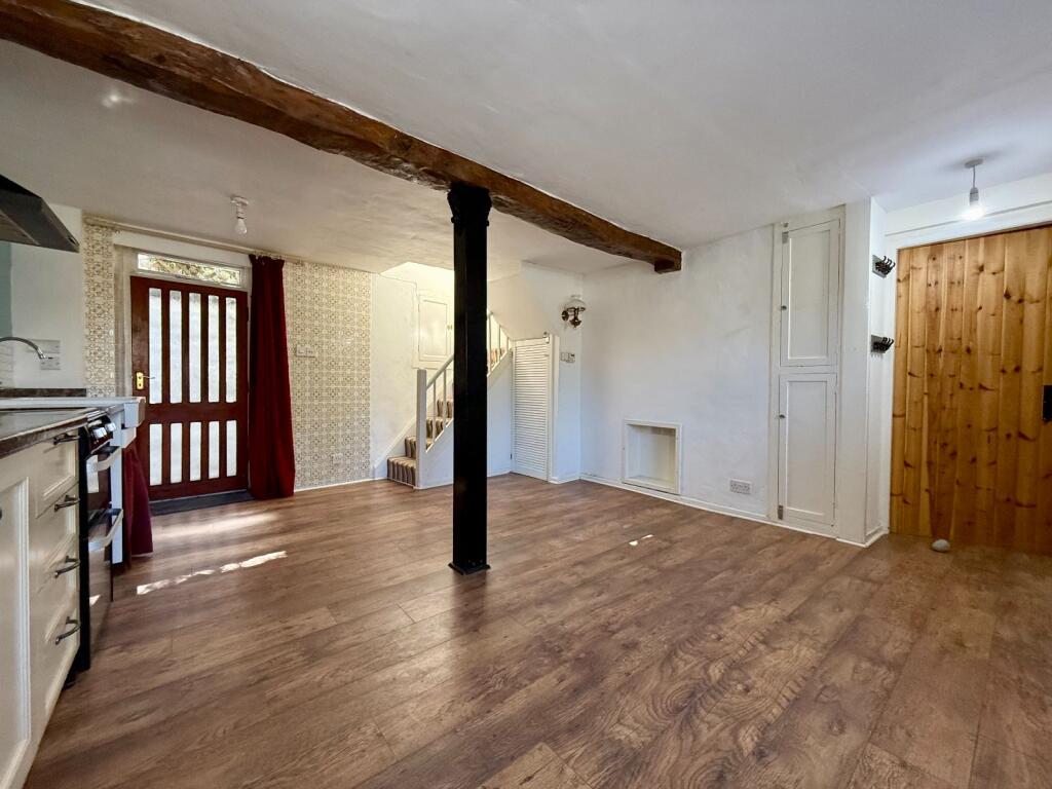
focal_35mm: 14
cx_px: 526
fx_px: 425
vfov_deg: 85.7
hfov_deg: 102.1
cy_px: 394
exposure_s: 1/99
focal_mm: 2.22
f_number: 2.2
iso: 200
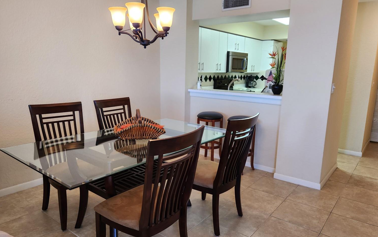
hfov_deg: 70.4
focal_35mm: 26
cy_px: 120
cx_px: 196
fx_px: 268
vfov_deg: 47.6
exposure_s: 1/120
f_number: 1.8
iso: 160
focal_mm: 5.4
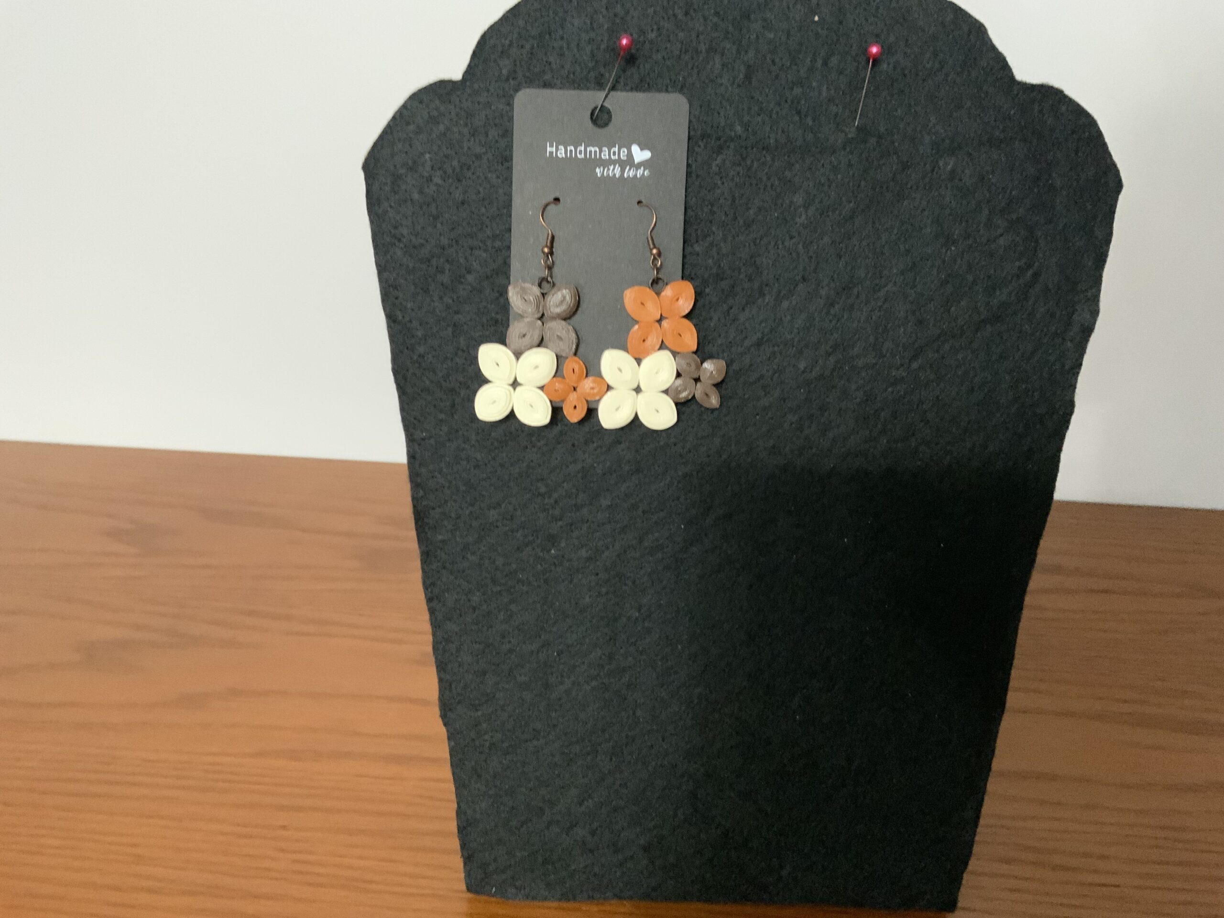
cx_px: 612
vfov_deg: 48.2
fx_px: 1025
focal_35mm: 29
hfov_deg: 61.7
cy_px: 459
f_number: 1.8
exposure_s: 1/30
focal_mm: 3
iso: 400
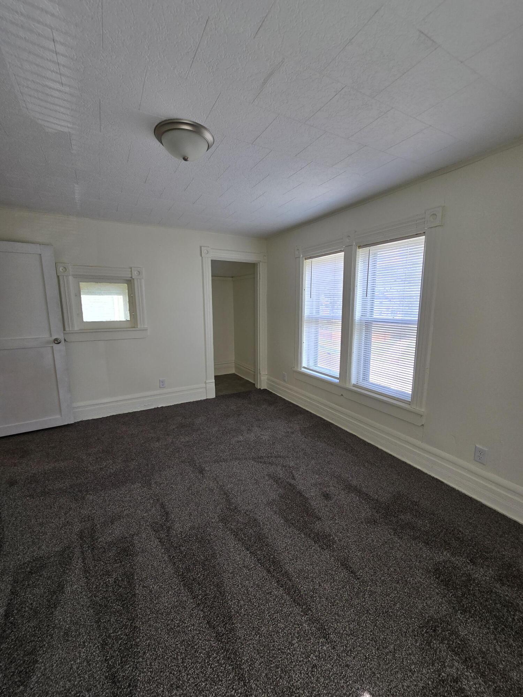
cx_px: 262
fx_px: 262
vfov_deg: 106.2
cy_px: 348
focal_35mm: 13
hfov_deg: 89.9
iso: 64
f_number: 2.2
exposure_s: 1/120
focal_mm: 2.2
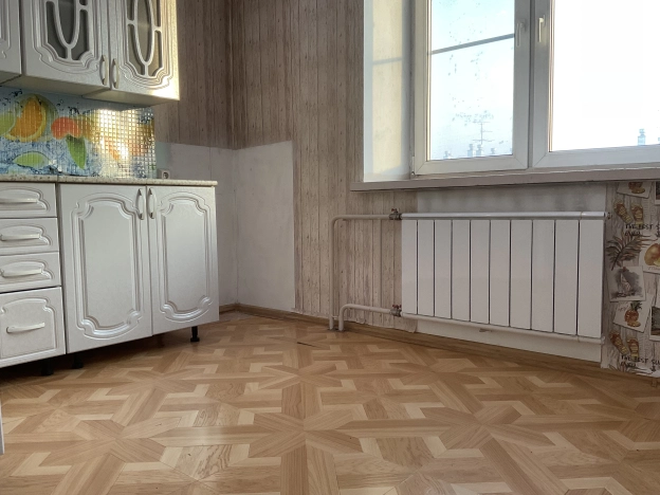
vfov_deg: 48.2
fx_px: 553
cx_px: 330
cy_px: 248
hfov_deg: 61.7
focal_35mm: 29
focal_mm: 3
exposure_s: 1/50
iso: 50
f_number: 1.8
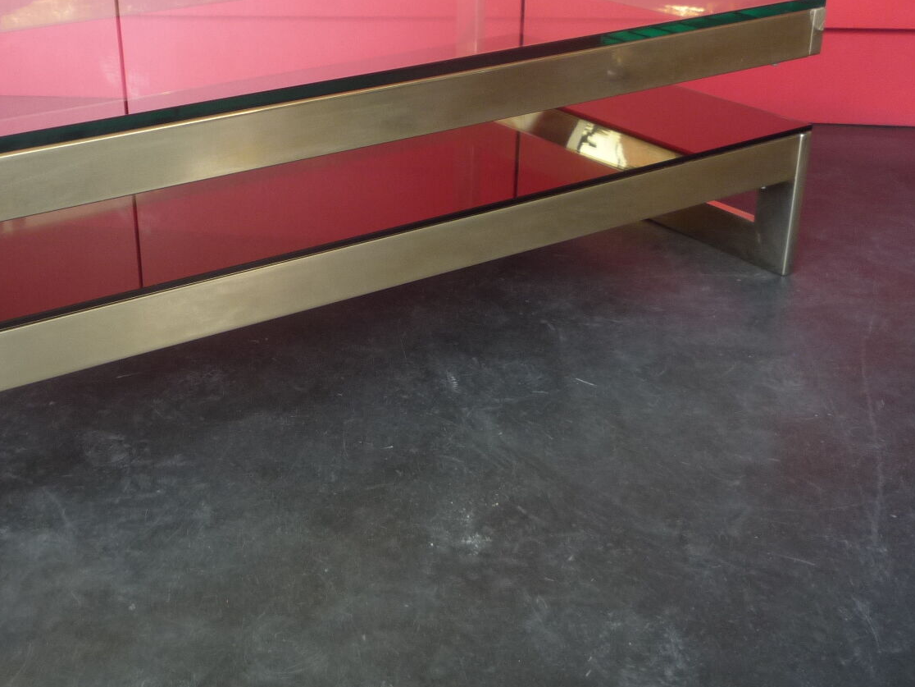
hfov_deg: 43.0
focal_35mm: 43
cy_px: 227
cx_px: 282
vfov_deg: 33.3
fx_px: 1137
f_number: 3.3
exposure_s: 1/30
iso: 160
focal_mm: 5.2
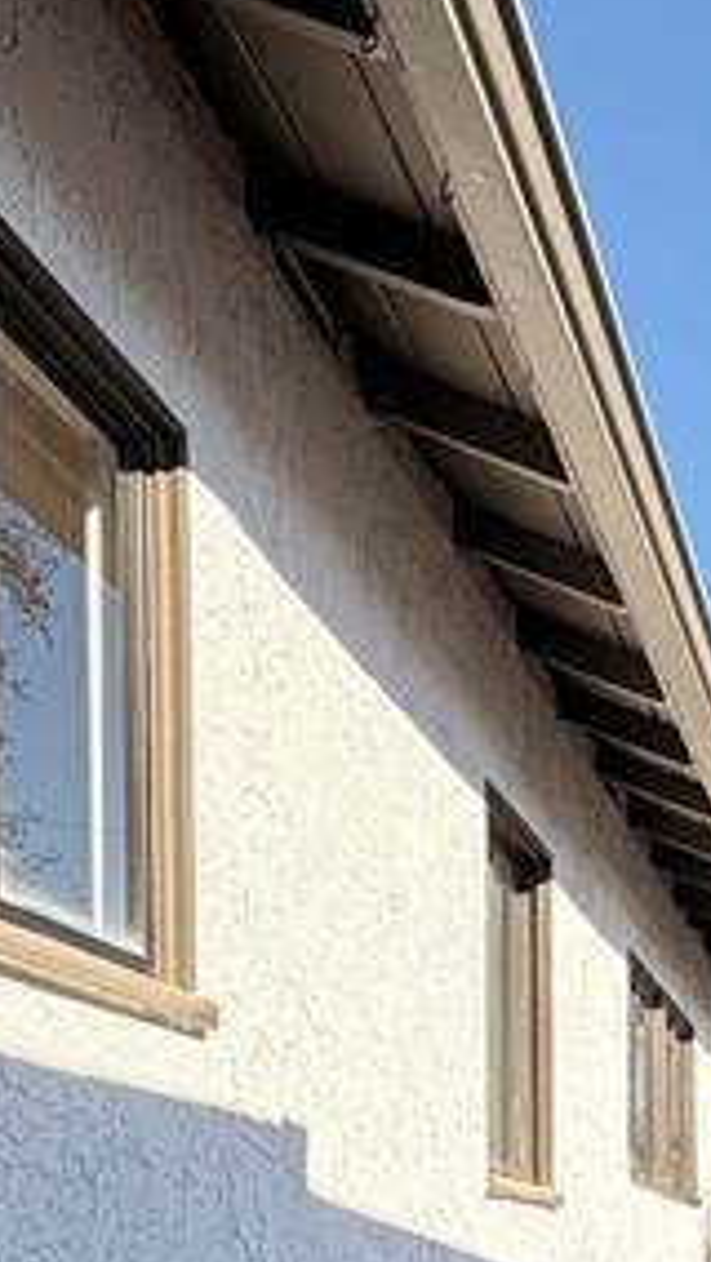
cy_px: 1280
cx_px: 911
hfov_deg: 20.1
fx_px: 1841
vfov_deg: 34.2
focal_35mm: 55
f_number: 2.2
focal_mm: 2.22
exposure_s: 1/502
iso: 50
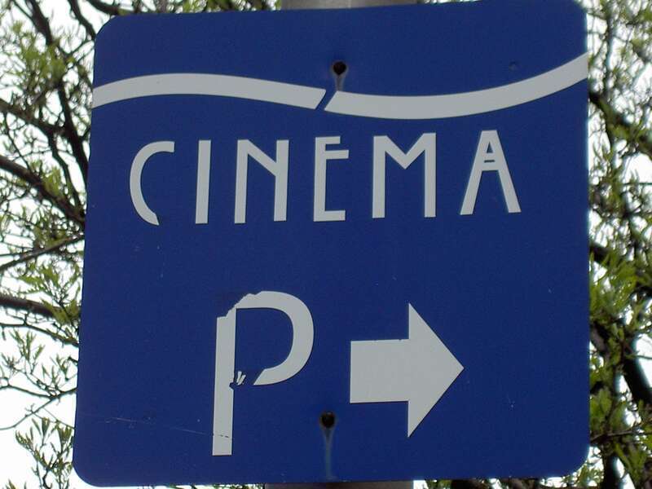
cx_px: 326
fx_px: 2185
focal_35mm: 116
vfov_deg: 12.8
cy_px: 244
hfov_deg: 17.0
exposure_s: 1/46.7
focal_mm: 24
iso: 100
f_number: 4.9
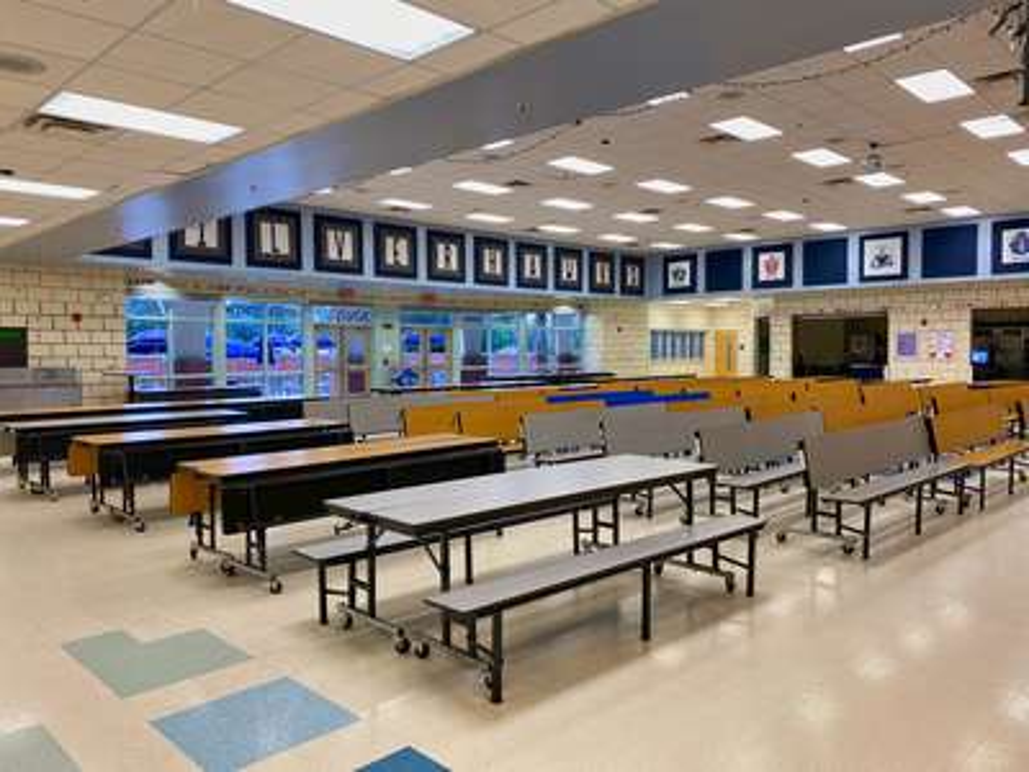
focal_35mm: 26
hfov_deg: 67.3
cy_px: 386
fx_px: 773
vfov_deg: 53.1
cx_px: 514
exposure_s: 1/60
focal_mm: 4.25
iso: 64
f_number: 1.8
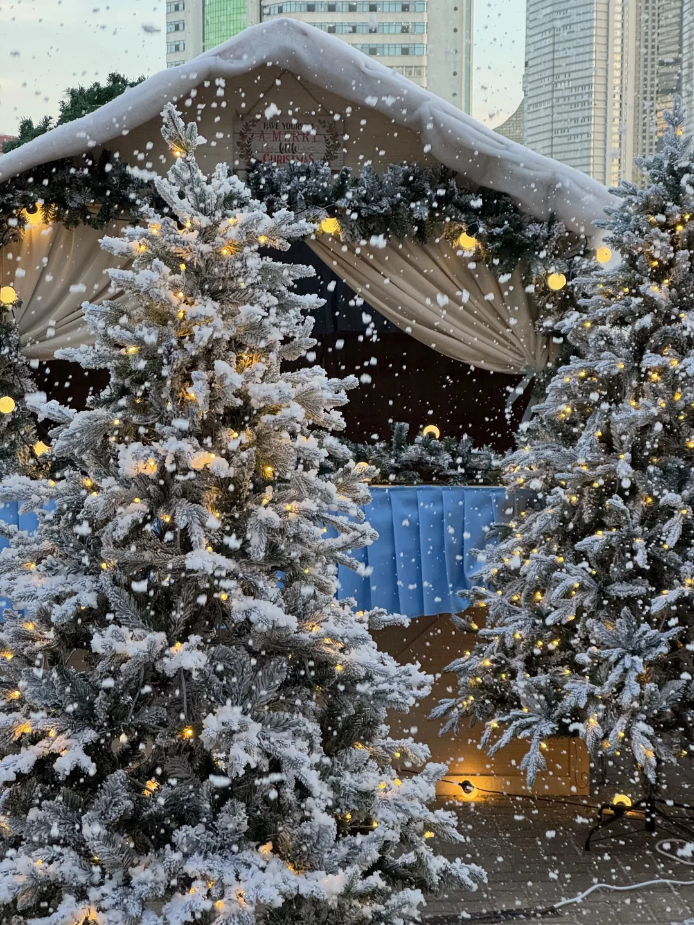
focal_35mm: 77
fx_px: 2058
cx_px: 347
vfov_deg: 25.3
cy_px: 462
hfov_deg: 19.1
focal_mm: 9
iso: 250
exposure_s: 1/100
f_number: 2.8
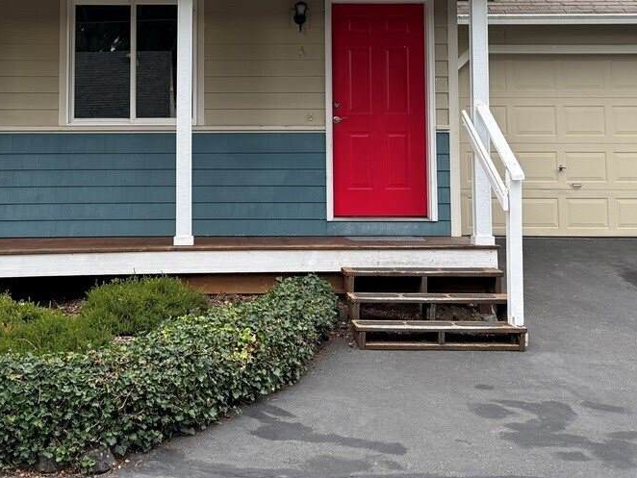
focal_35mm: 58
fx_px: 1068
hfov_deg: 33.1
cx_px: 242
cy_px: 85
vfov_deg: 24.8
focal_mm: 6.76
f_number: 1.78
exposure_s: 1/747
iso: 80
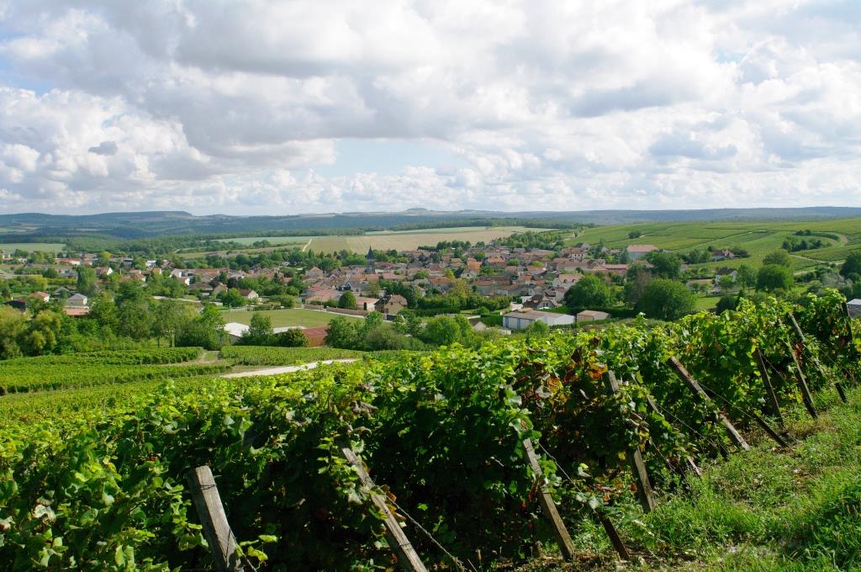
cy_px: 286
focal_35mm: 36
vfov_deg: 36.8
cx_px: 430
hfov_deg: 53.2
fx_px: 860
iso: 1600
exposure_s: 1/4000
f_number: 5.6
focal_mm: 24
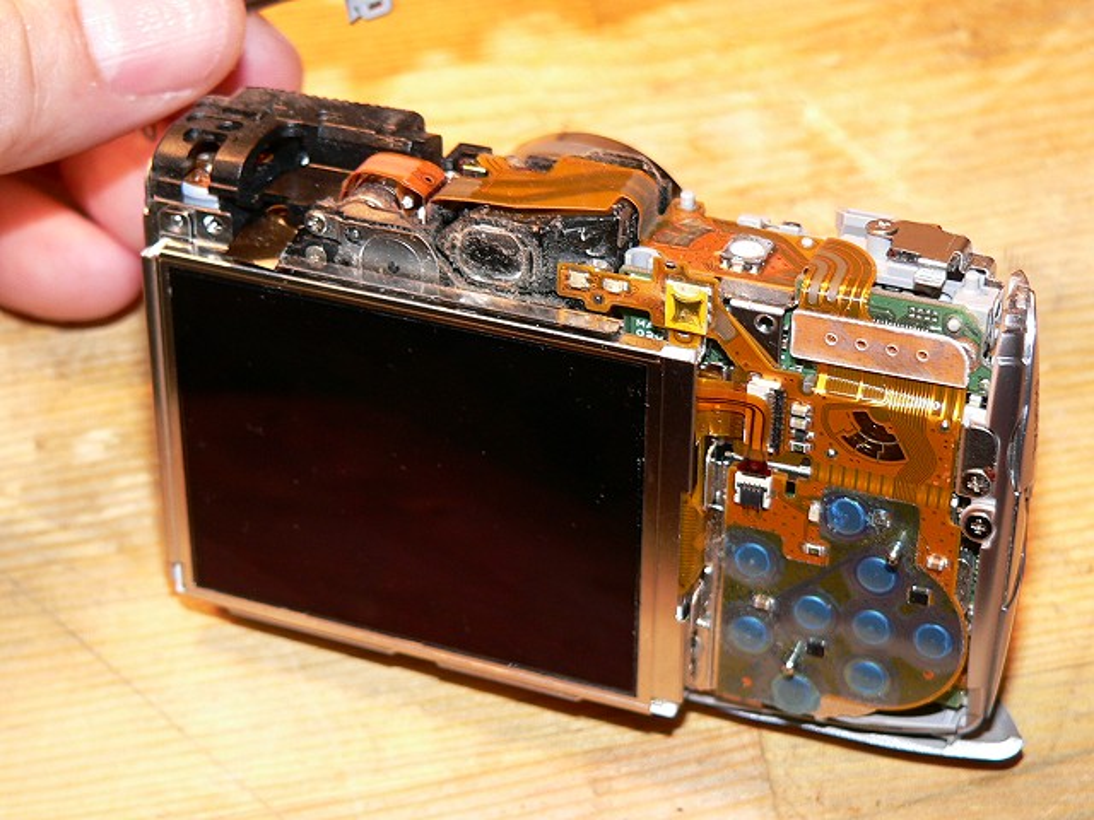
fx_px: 2560
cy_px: 410
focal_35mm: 81
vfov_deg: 18.2
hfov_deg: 24.1
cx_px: 547
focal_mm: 13.4
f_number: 4
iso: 100
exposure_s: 1/30
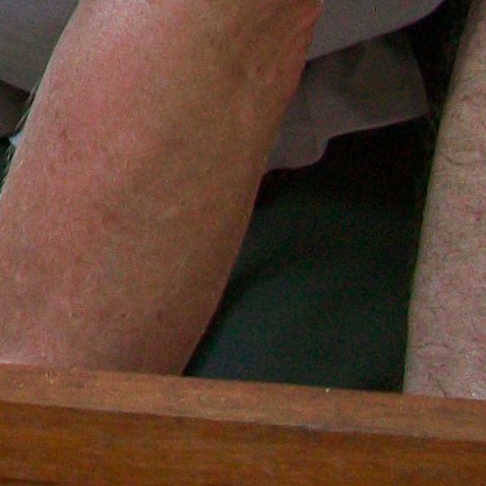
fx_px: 2351
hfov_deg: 10.3
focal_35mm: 148
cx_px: -666
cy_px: -262
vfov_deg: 11.3
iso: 128
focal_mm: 5.7
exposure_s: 1/60
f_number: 2.8
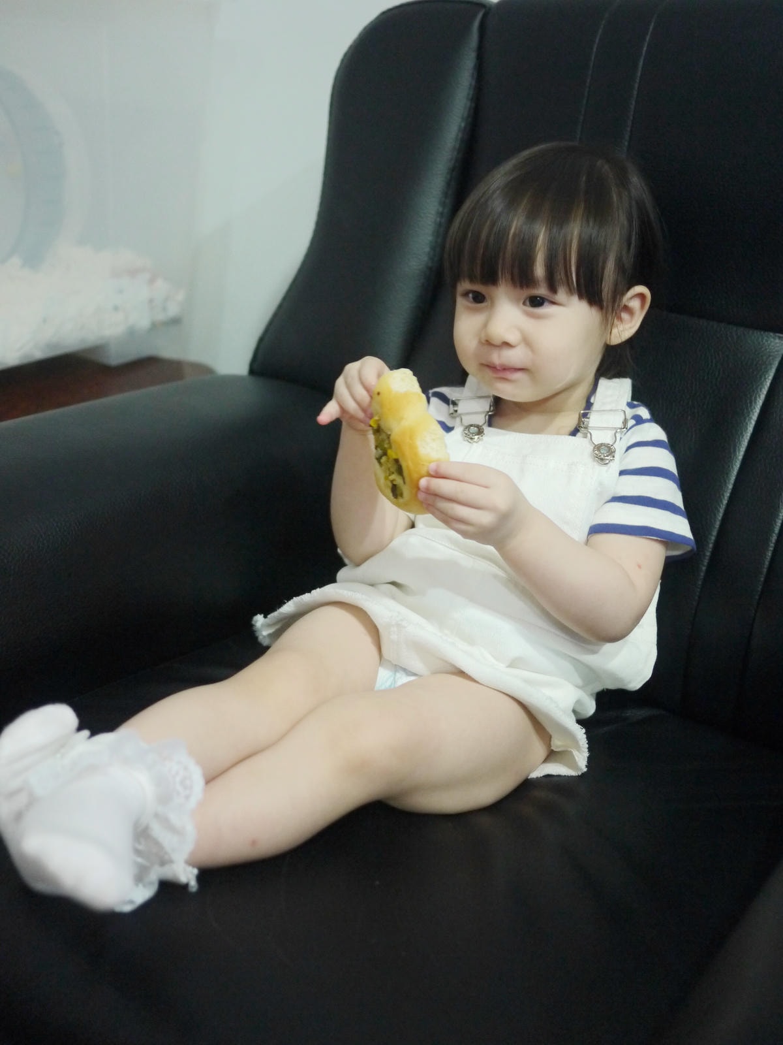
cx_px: 392
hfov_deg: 36.0
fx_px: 1206
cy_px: 522
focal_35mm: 40
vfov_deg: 46.8
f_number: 1.7
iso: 800
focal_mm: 20
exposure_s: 1/50
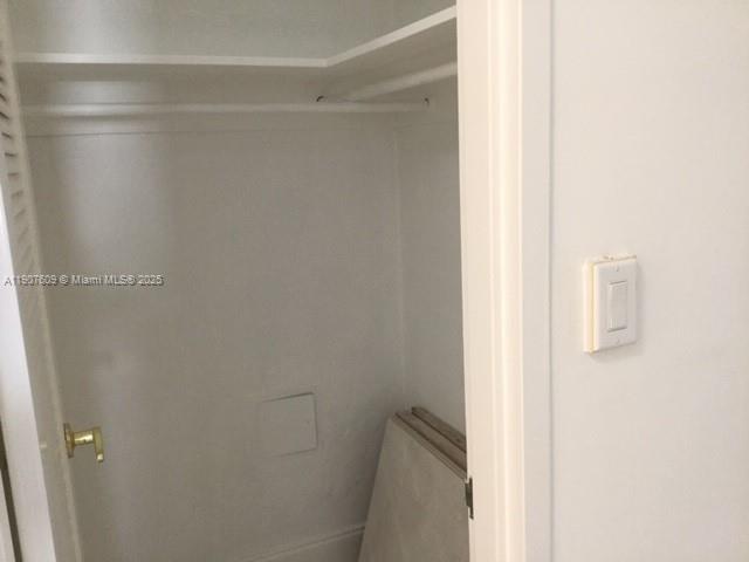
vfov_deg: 45.4
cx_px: 374
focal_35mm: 31
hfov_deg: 58.4
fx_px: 671
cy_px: 281
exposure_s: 1/30
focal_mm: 3.3
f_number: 2.4
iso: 80
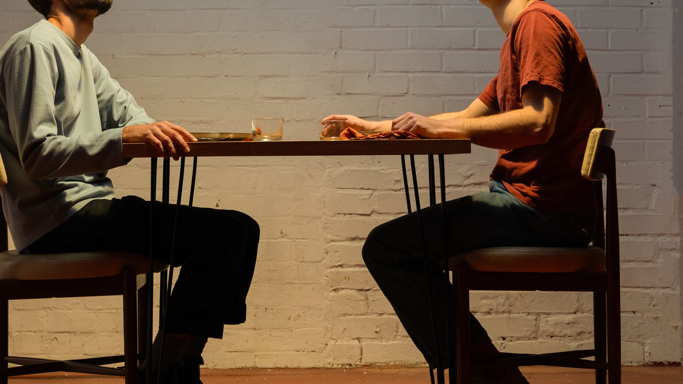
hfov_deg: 21.8
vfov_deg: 12.1
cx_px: 341
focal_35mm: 98
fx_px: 1775
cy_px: -75
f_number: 4
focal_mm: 53.6
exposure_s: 1/125
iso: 800
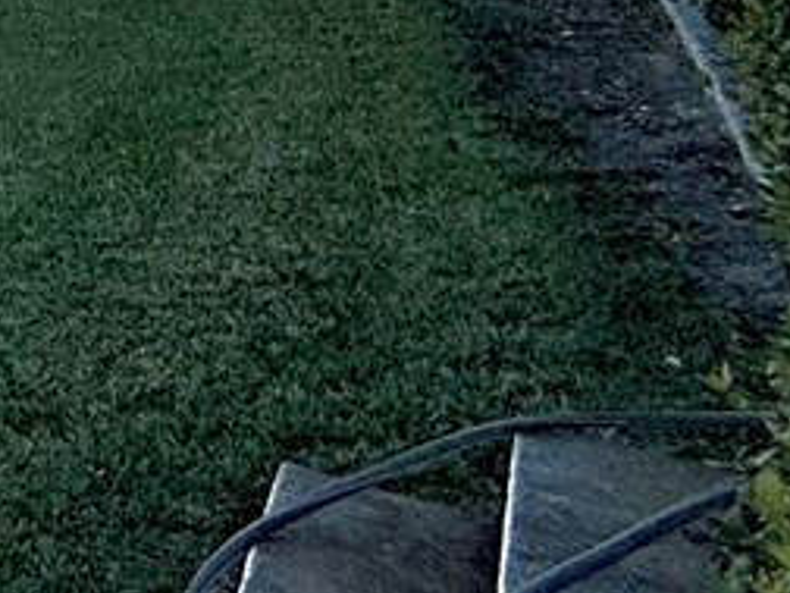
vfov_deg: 14.3
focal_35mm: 89
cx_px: -1408
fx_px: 2031
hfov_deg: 12.5
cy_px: -537
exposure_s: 1/1698
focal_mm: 2.22
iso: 50
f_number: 2.2
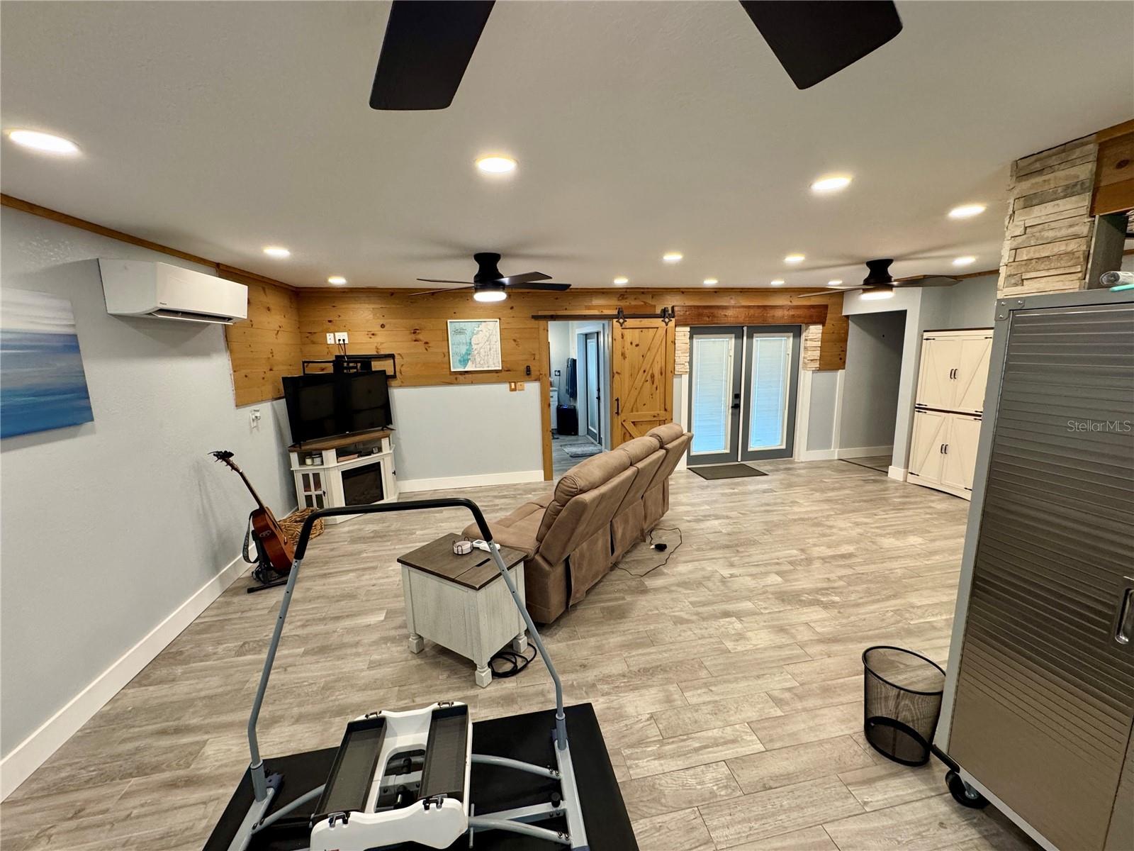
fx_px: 459
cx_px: 567
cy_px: 426
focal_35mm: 14
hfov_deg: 102.1
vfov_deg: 85.7
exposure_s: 1/120
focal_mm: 2.22
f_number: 2.2
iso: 250
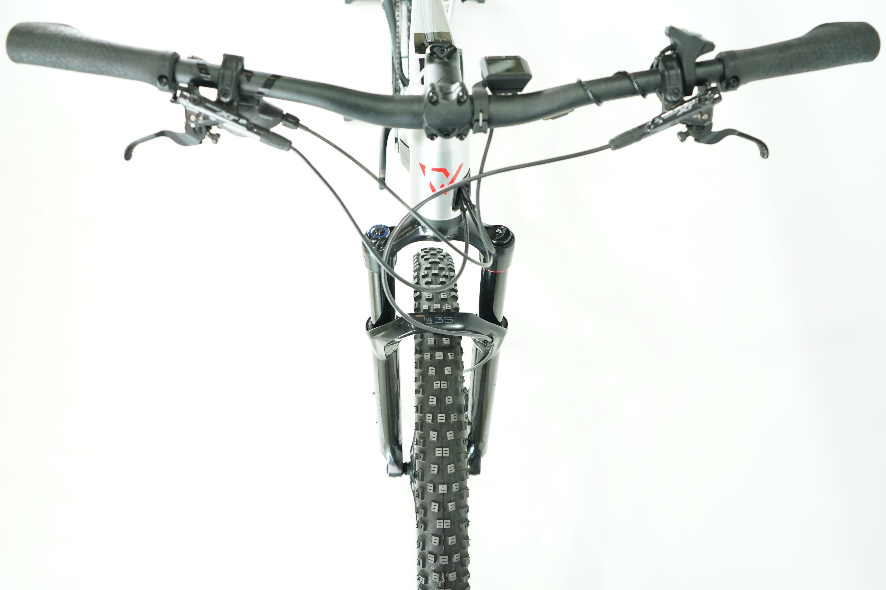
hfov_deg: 63.7
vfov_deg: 45.0
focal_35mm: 29
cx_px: 443
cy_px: 295
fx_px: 714
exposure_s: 1/200
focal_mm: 29
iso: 2500
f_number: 4
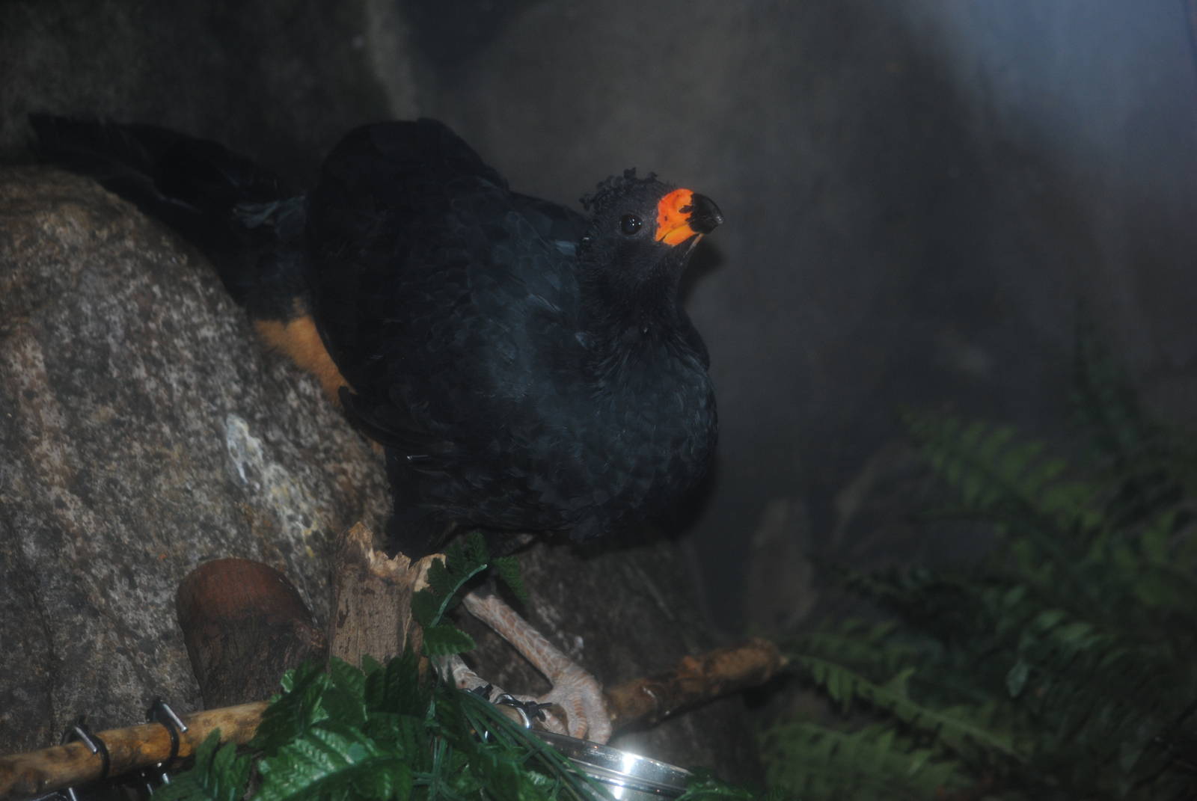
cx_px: 598
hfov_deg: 14.8
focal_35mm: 138
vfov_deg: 10.0
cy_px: 400
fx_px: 4594
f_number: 4.5
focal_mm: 92
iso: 200
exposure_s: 1/60
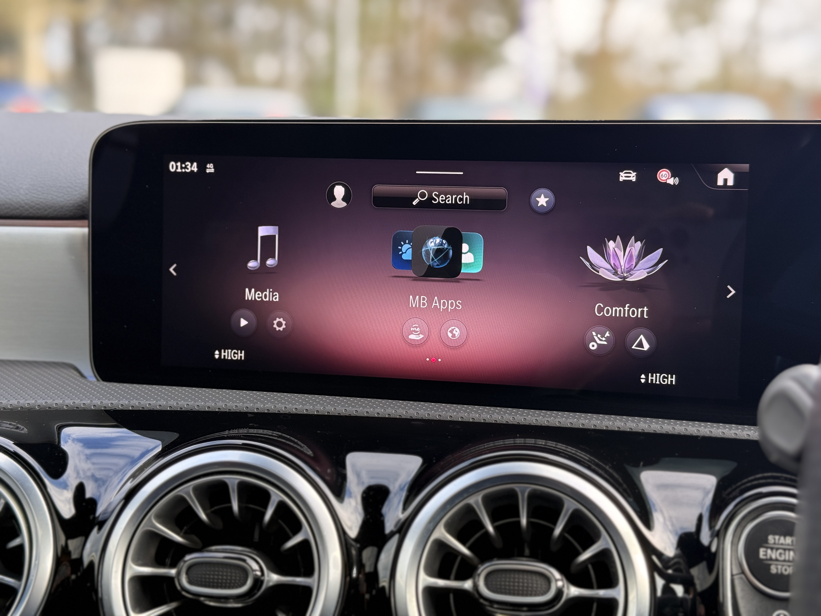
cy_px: 308
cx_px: 410
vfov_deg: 30.3
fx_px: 1138
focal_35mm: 48
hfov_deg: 39.7
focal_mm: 6.76
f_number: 1.78
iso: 64
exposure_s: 1/121
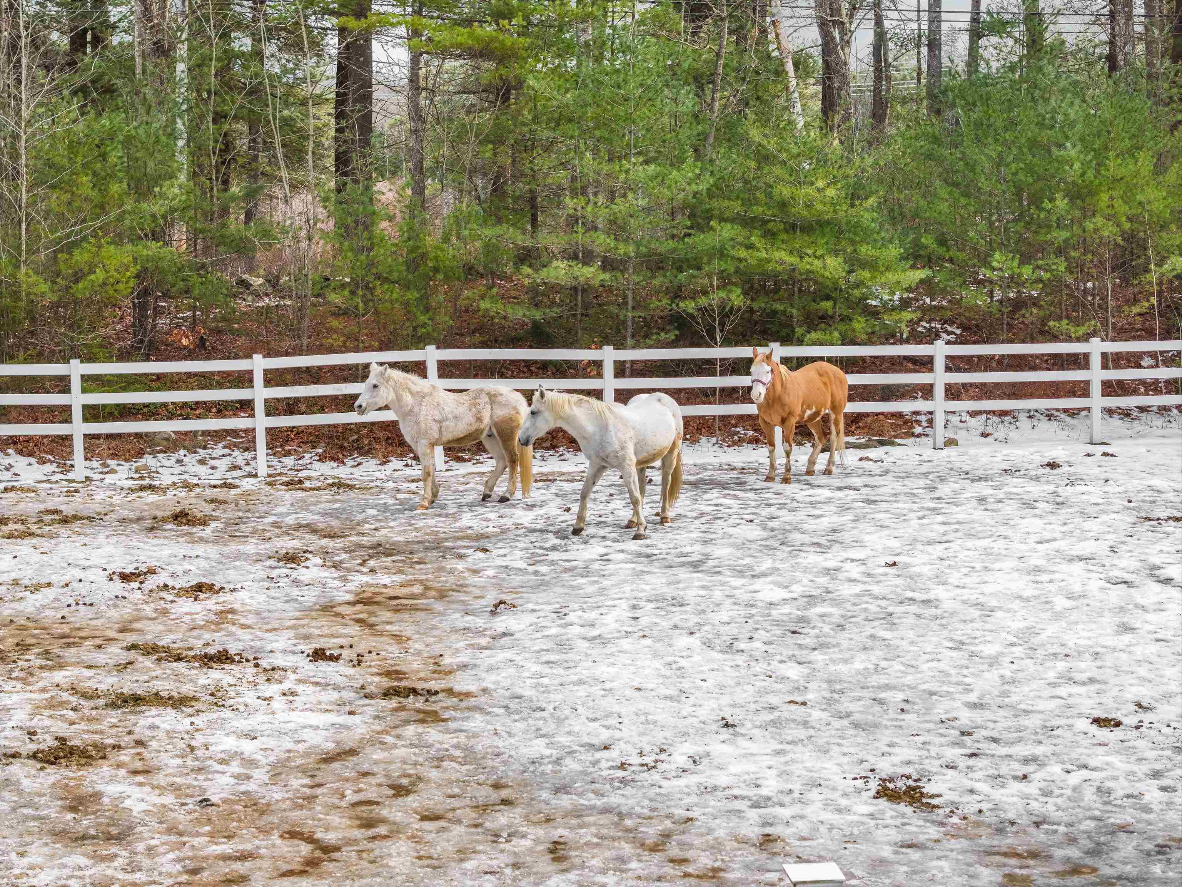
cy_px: 444
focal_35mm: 70
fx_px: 2390
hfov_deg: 27.8
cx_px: 591
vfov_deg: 21.0
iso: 100
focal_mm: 19.35
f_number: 2.8
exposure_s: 1/200
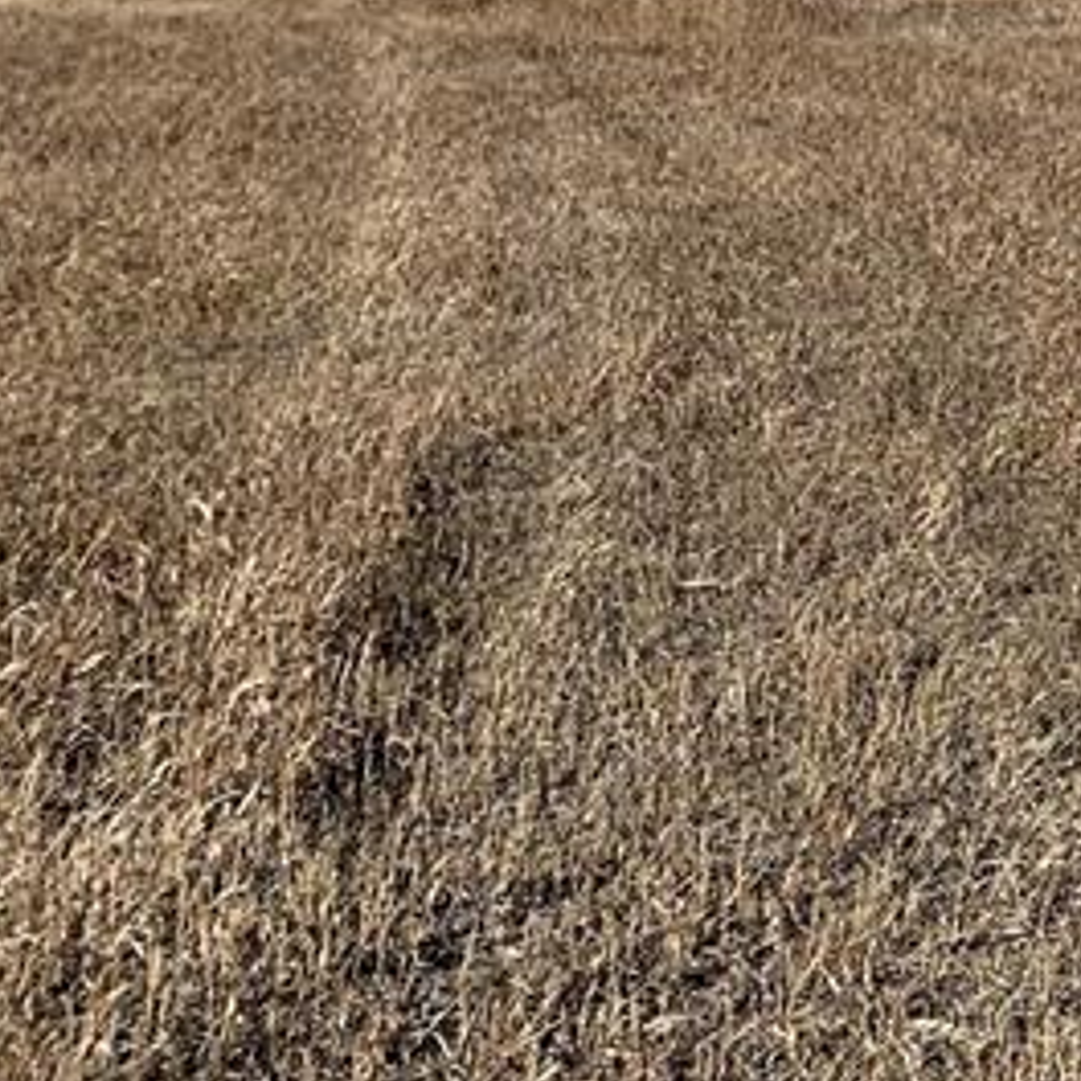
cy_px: -256
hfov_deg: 16.0
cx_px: 2043
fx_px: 3144
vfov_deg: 18.4
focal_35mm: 89
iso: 25
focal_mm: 4.25
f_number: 1.8
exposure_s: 1/3521
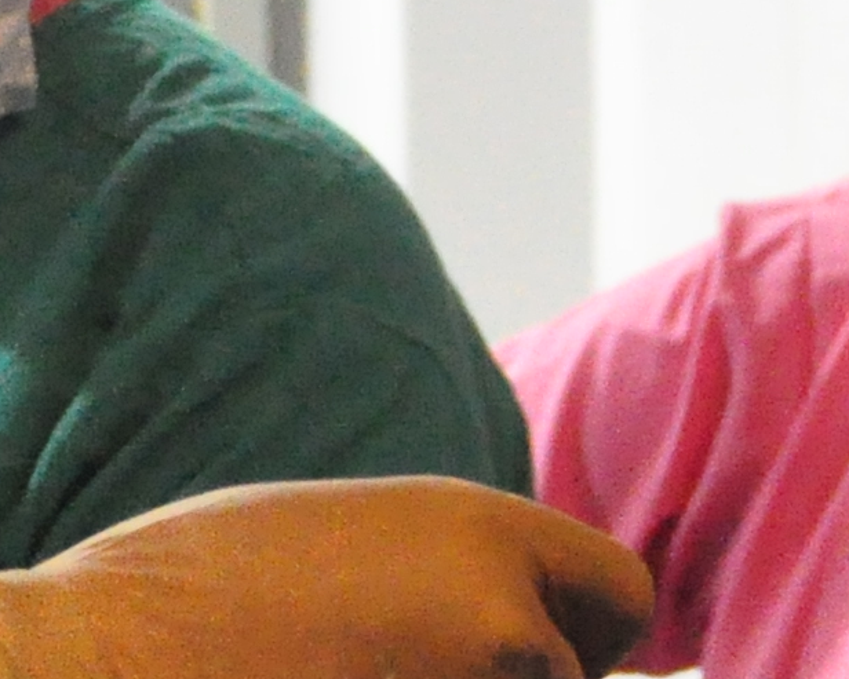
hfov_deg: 6.2
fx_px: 7866
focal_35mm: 313
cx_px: 470
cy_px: 960
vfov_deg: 4.9
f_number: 4.2
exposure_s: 1/80
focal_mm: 32
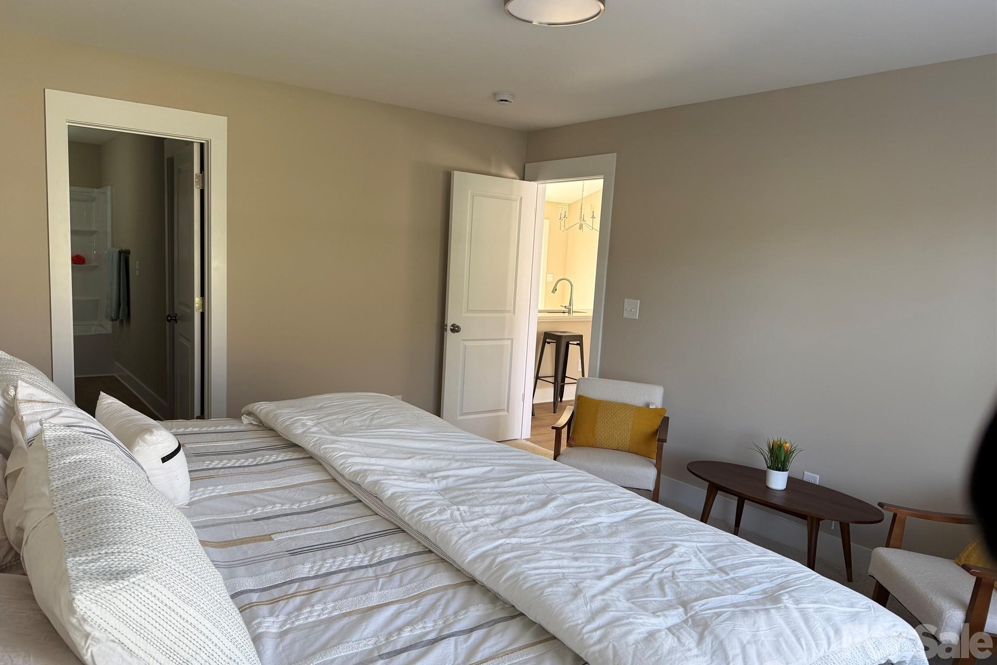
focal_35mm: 25
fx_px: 692
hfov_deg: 71.5
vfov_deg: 51.3
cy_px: 345
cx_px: 498
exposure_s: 1/121
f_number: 1.78
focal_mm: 6.76
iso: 100
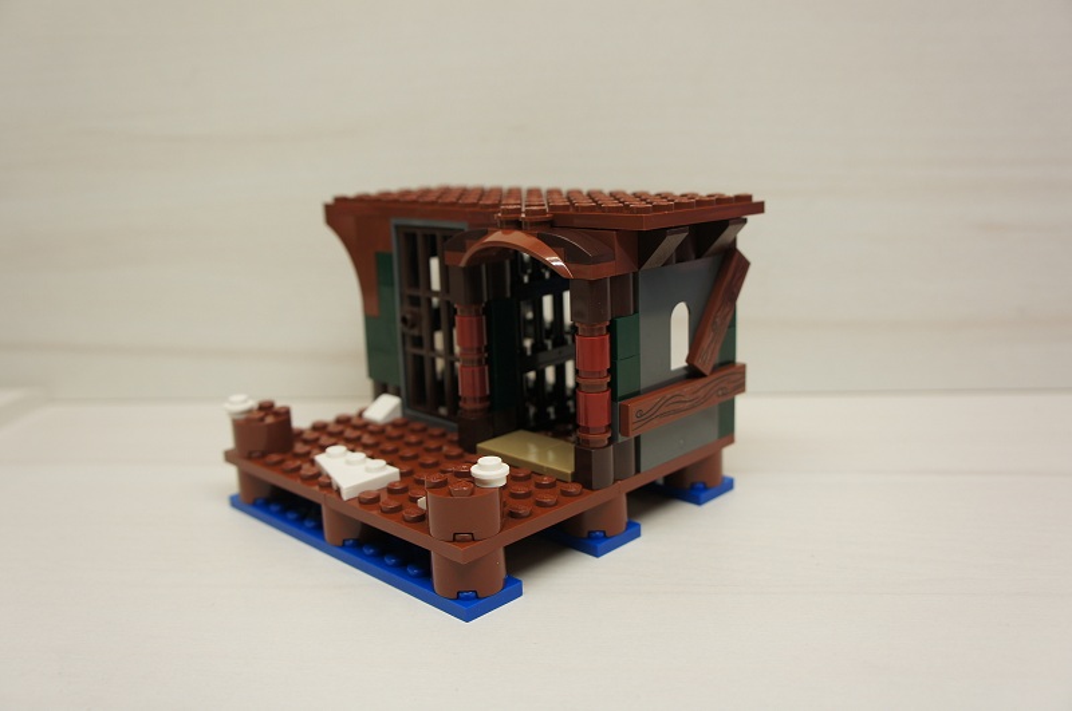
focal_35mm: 32
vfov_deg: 41.6
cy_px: 356
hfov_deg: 59.6
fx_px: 937
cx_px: 536
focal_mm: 21
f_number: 4.5
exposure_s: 1/60
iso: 200
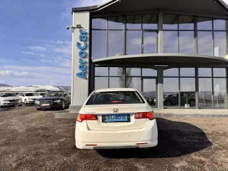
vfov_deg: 56.8
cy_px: 86
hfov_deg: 71.6
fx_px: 158
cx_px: 114
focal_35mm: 24
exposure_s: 1/5814
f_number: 1.78
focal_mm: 6.76
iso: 80
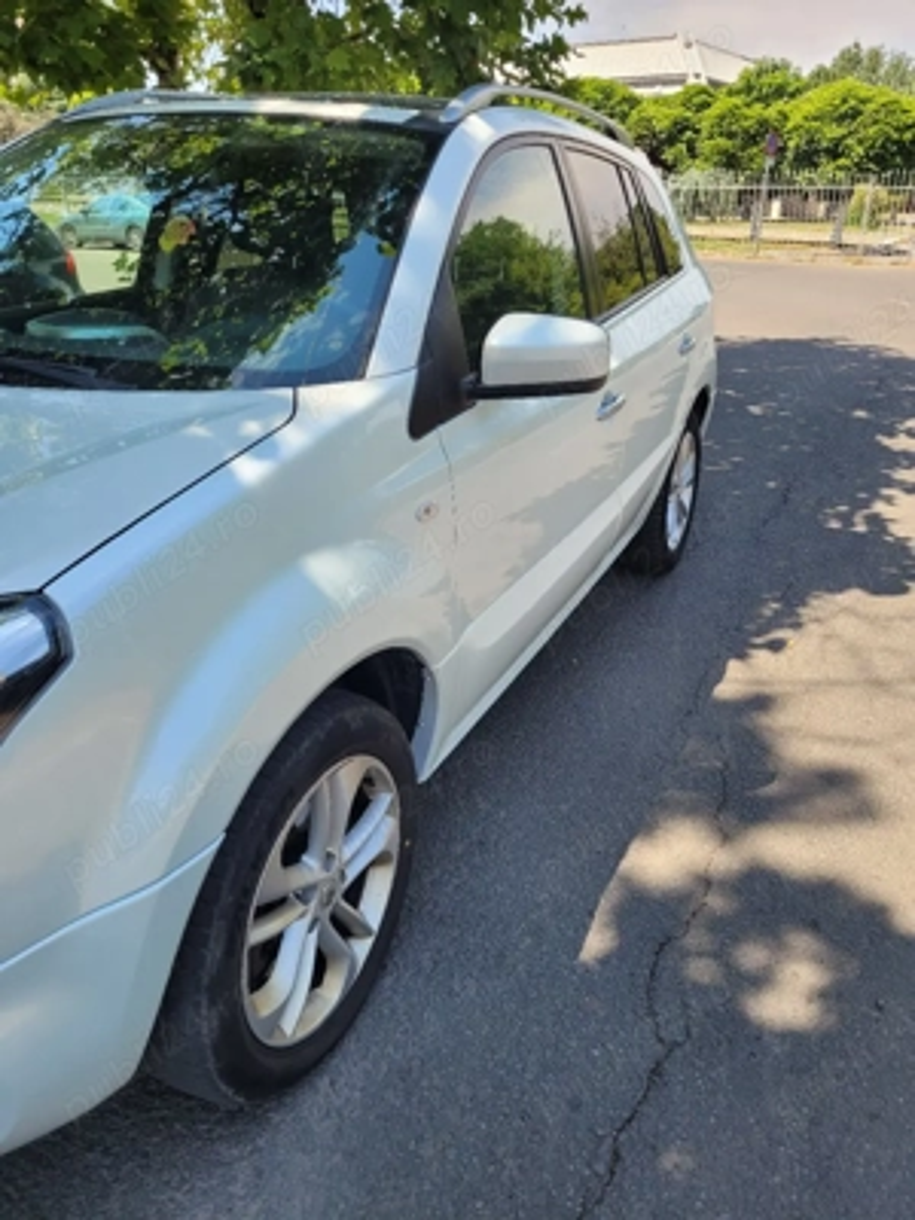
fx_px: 916
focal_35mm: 26
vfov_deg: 67.3
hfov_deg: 53.1
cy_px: 610
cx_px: 458
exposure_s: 1/1000
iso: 40
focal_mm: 5.4
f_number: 1.8
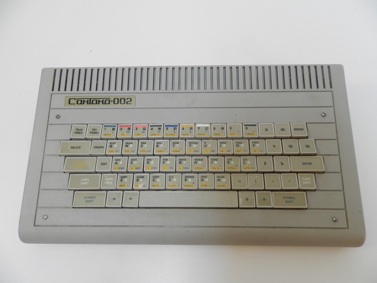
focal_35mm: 25
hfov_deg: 69.4
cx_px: 188
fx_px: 272
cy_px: 142
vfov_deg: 54.9
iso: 160
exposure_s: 1/30
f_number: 3.1
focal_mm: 4.5
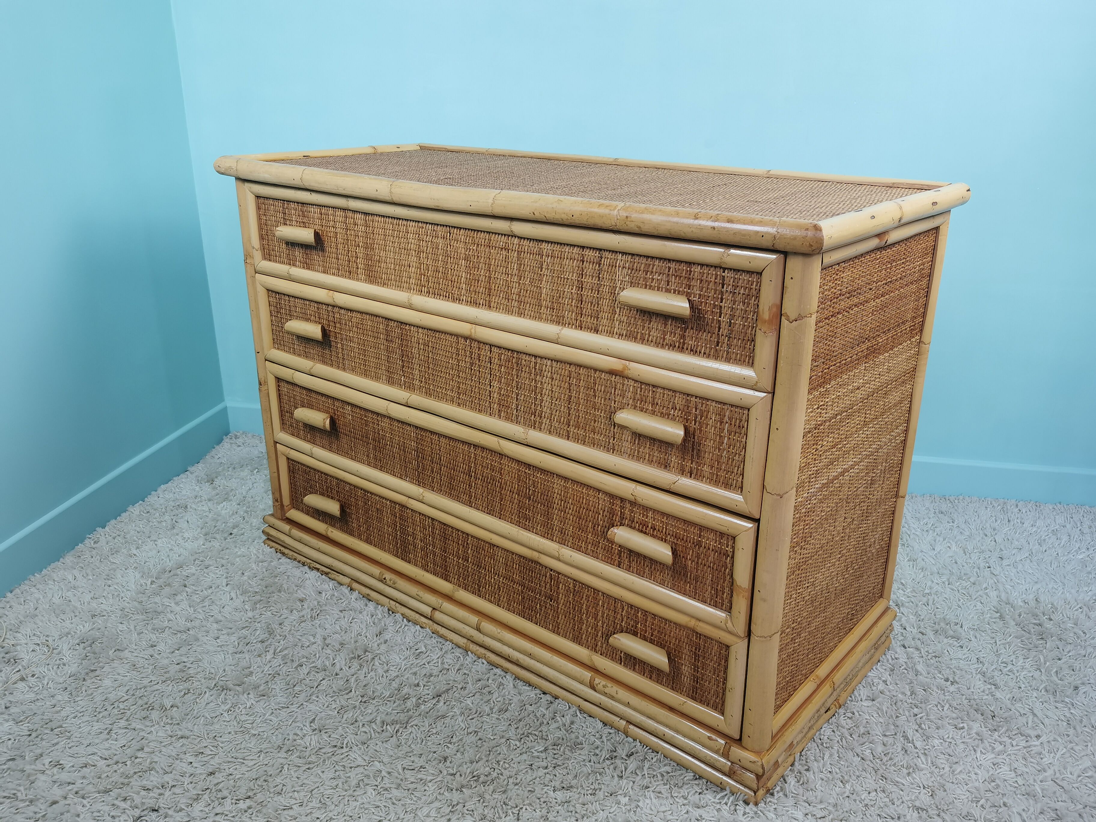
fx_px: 918
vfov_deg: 48.2
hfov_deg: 61.7
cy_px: 411
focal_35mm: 29
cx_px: 548
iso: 100
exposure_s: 1/100
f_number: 1.8
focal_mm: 5.58
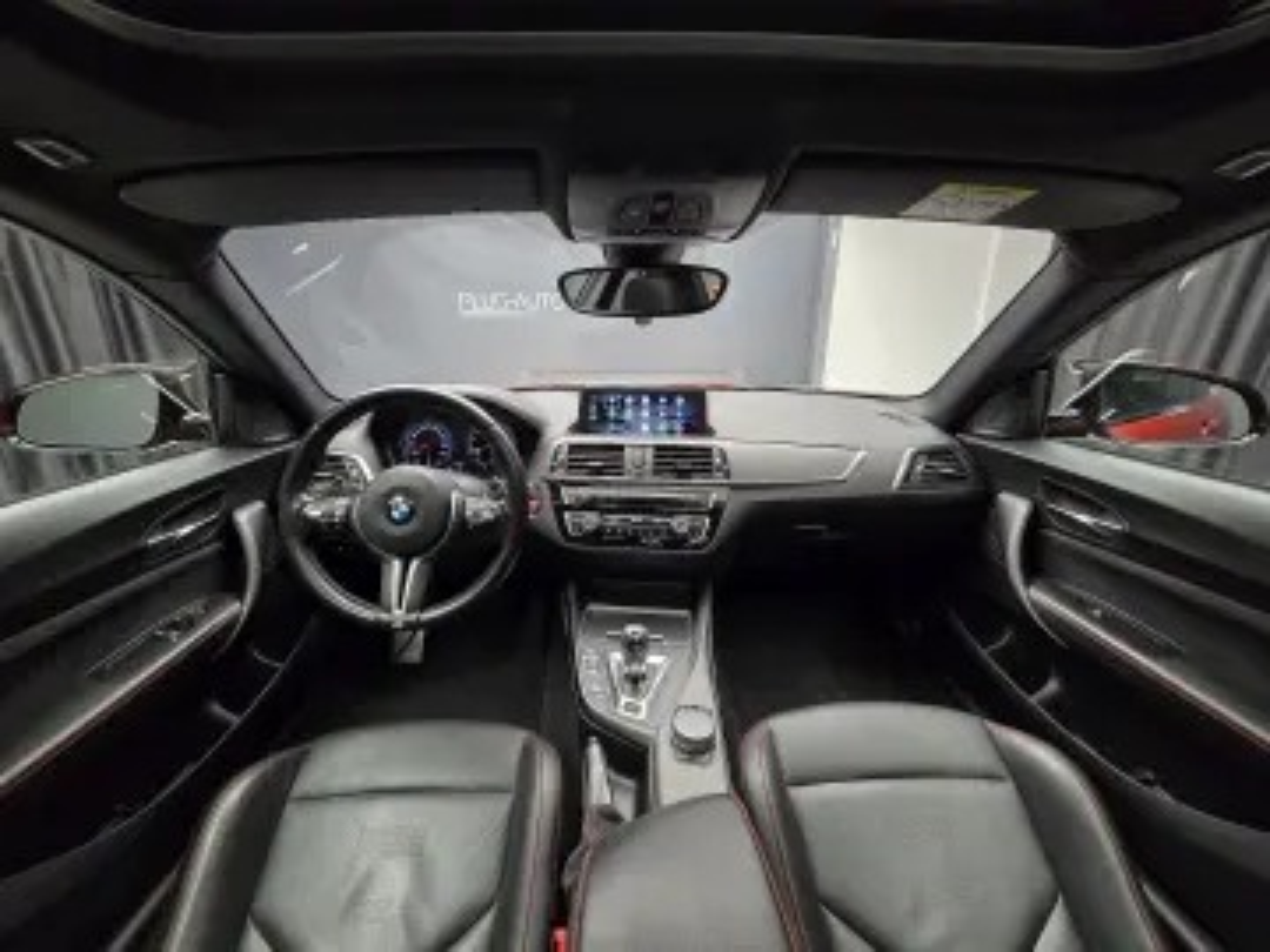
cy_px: 476
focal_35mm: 13
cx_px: 635
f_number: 2.2
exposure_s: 1/50.6
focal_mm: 2.2
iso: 400
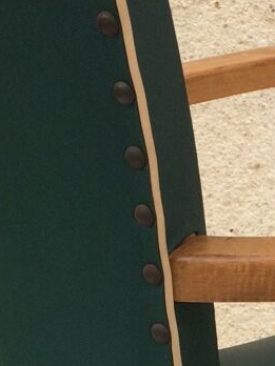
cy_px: 495
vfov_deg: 13.9
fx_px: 1441
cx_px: 312
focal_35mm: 136
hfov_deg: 10.7
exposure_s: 1/112
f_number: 2.2
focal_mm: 4.15
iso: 32
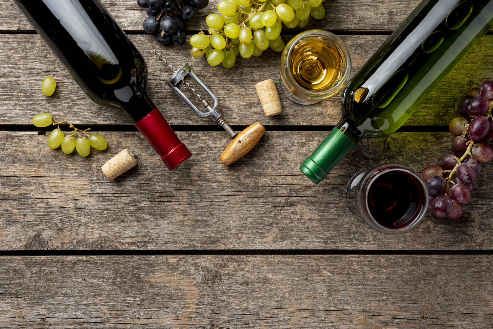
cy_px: 164
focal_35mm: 50
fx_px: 685
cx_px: 246
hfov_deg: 39.6
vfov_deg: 27.0
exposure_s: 1/125
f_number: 9
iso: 100
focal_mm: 50
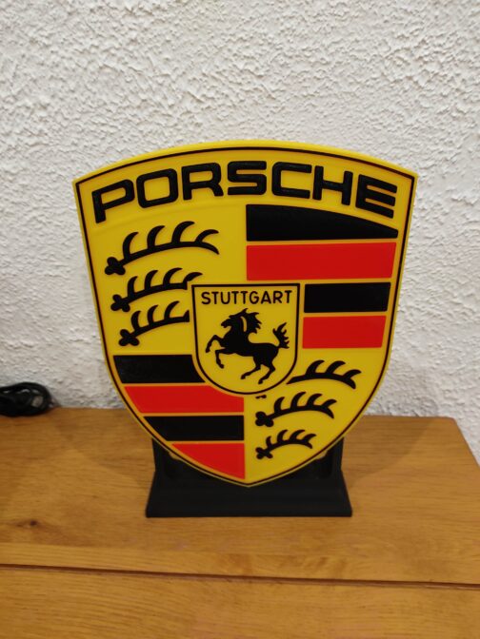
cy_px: 320
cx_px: 240
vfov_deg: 67.3
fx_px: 481
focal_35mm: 26
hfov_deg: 53.1
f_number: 1.79
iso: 721
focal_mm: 4.74
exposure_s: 1/33
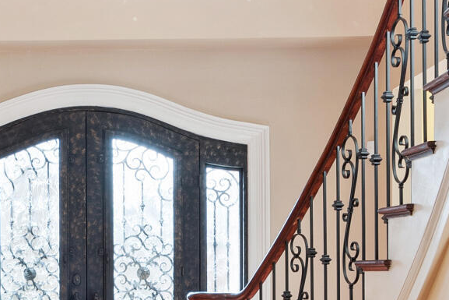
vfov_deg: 17.2
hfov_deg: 25.3
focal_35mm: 78
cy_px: 277
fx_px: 973
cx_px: 54
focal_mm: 10
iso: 100
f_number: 8
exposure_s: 1/5
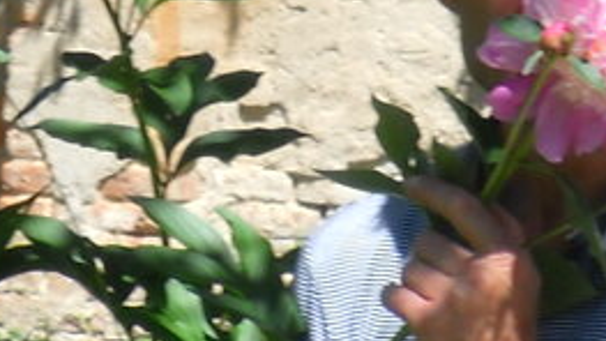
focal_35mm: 722
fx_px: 11603
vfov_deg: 1.7
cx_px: 426
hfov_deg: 3.0
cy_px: 276
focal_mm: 24.03
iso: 64
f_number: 6.7
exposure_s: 1/114
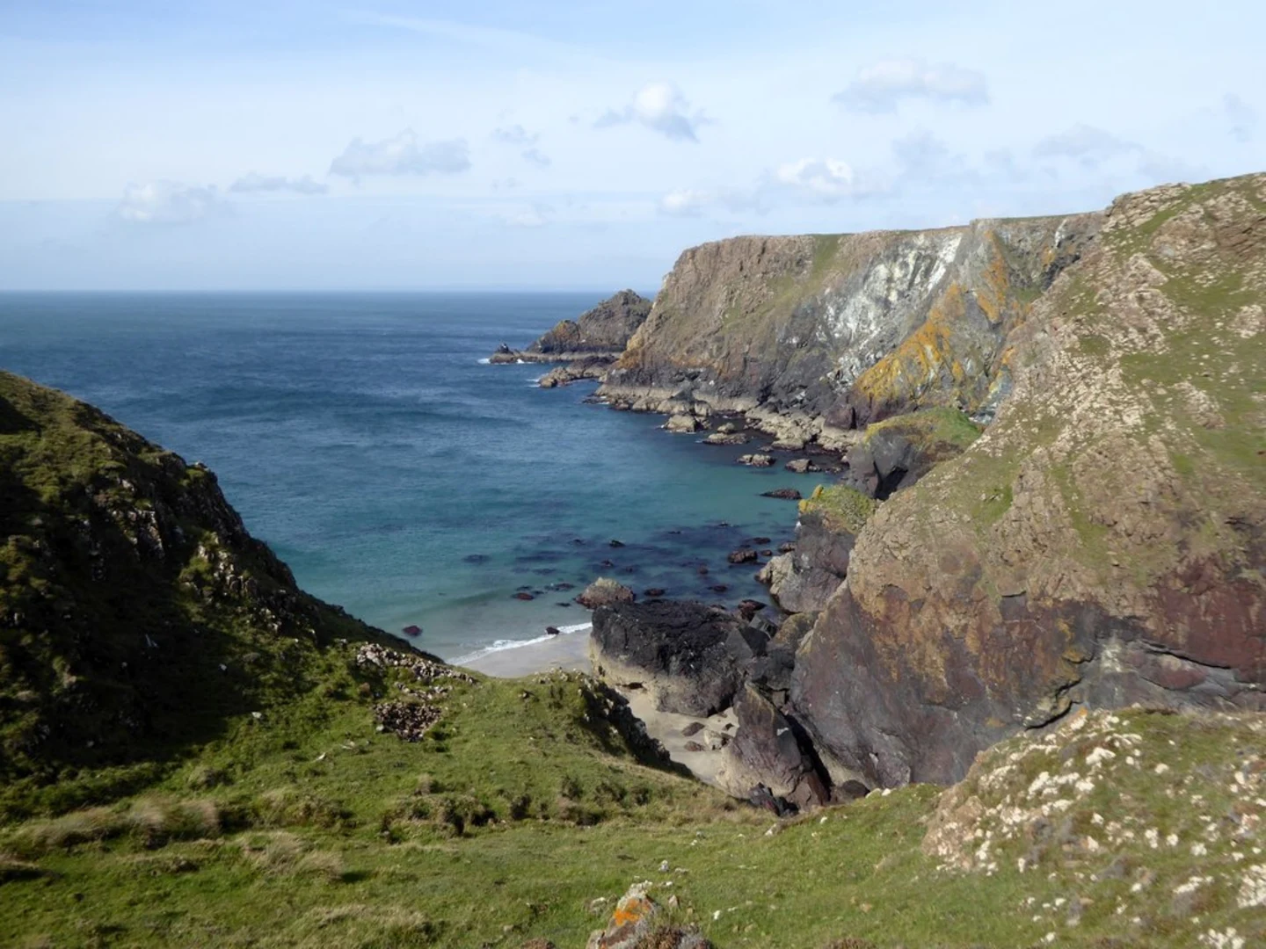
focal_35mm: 29
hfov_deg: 61.7
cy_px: 474
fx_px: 1061
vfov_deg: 48.2
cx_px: 633
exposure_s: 1/800
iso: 100
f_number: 3.5
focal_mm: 5
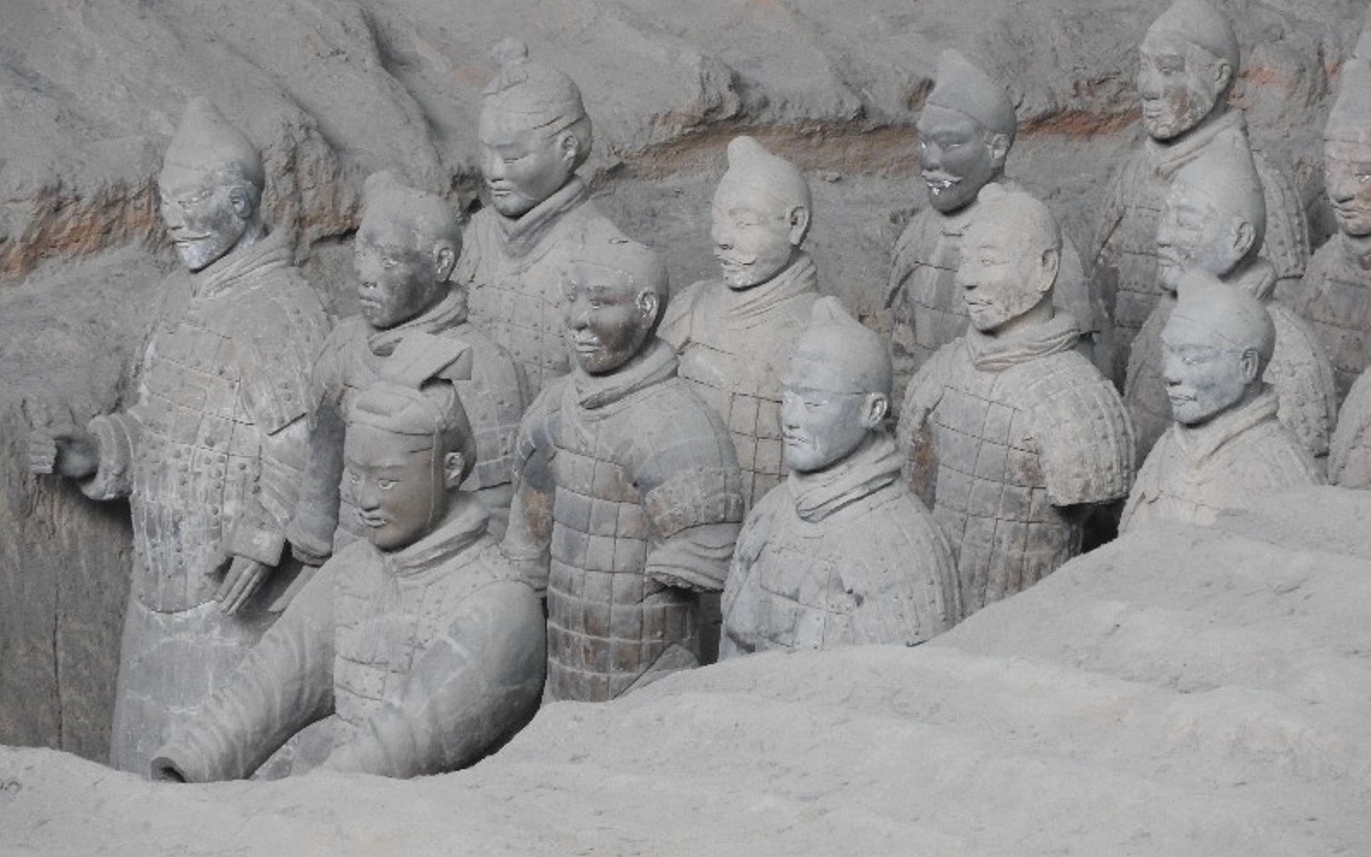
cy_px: 384
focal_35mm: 479
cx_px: 686
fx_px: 17896
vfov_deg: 2.7
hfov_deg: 4.4
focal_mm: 80.6
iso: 800
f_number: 5.6
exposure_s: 1/13
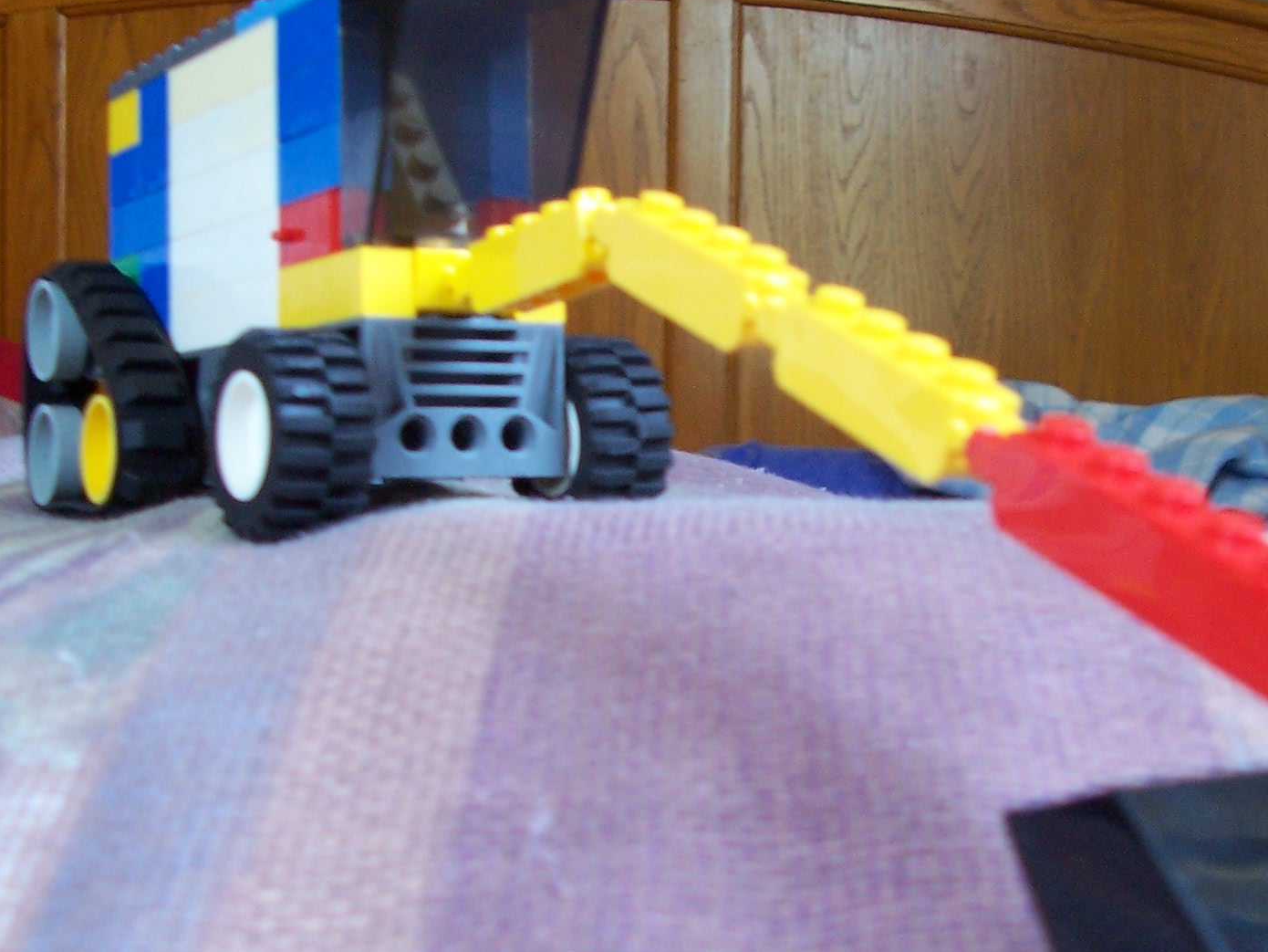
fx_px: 2125
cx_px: 801
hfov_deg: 33.0
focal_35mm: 58
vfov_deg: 25.2
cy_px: 561
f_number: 2.8
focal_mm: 6
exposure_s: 1/15
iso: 140
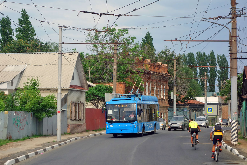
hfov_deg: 20.6
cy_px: 82
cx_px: 124
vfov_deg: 13.8
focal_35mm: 99
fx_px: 679
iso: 125
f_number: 5
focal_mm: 36.95
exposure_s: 1/500
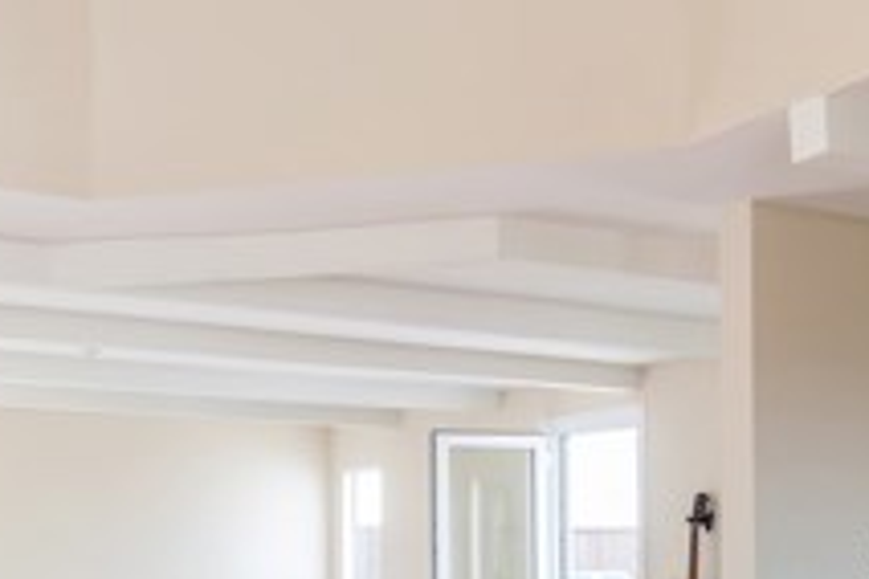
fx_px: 1303
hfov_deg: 36.4
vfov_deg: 24.4
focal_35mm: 54
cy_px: 508
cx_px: 265
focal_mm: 12
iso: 200
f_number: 9
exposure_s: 1/20
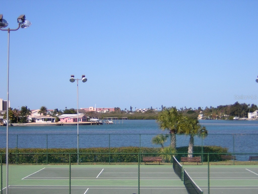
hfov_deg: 24.1
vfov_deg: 18.2
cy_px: 97
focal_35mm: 81
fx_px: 604
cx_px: 129
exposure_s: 1/722
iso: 100
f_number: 4
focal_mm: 10.6
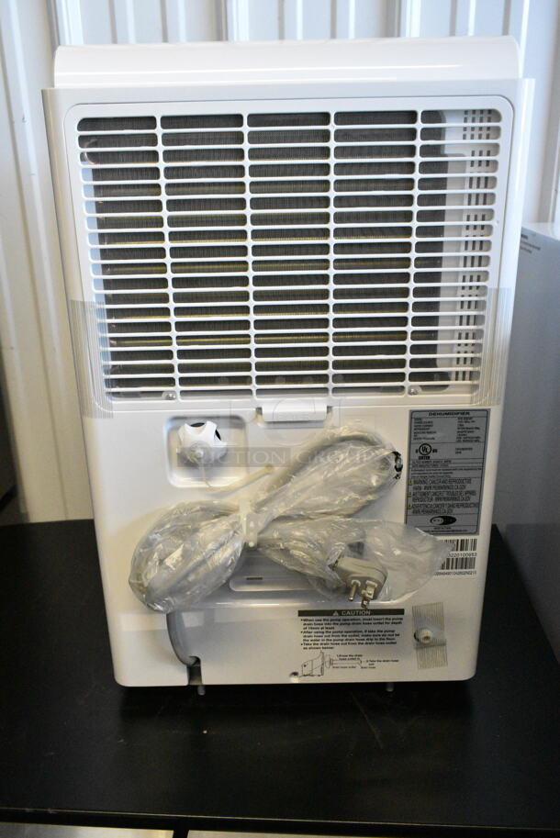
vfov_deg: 61.9
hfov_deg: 43.7
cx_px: 280
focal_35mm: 30
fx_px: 699
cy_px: 419
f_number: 8
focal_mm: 20
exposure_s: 1/250
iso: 6400
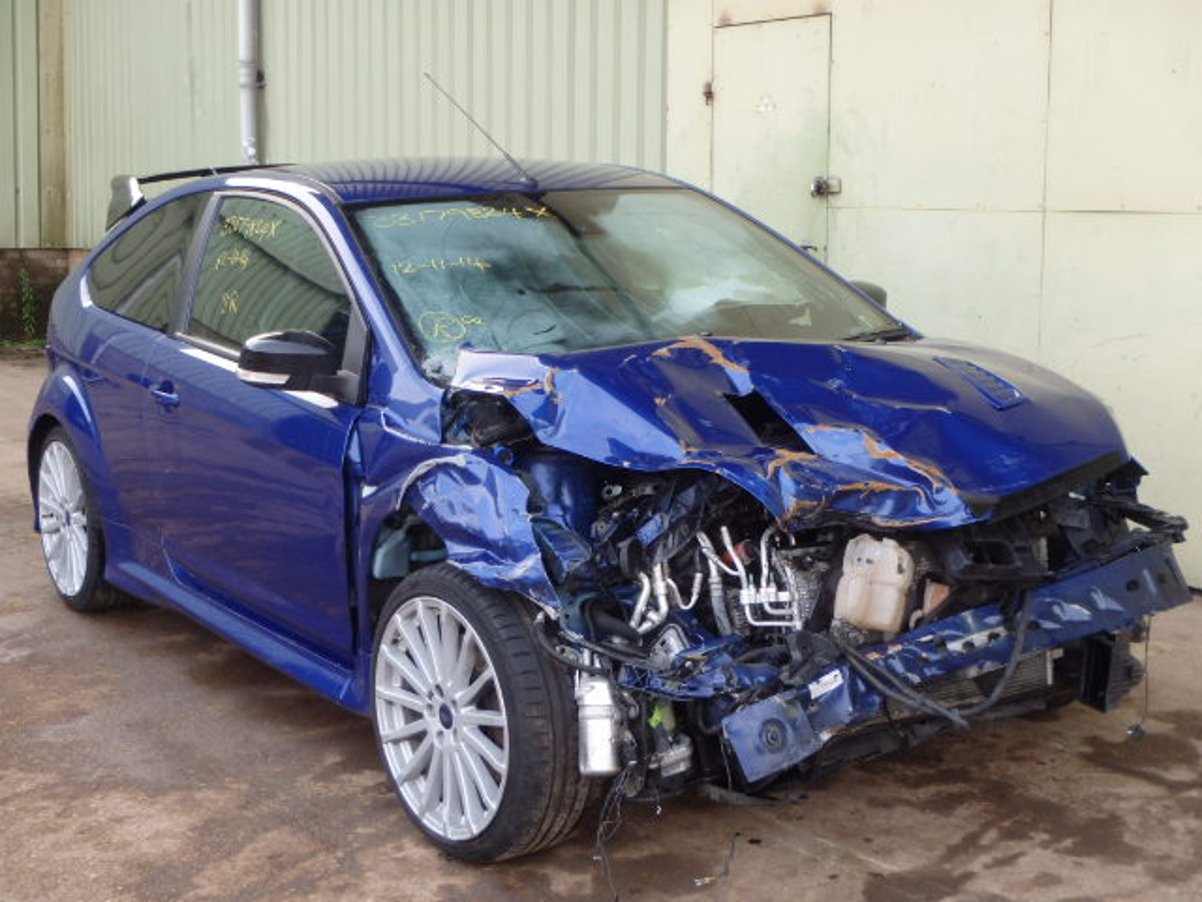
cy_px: 451
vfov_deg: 29.7
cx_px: 601
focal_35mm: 49
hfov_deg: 38.9
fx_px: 1701
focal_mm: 8.8
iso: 200
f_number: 4.9
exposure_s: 1/50
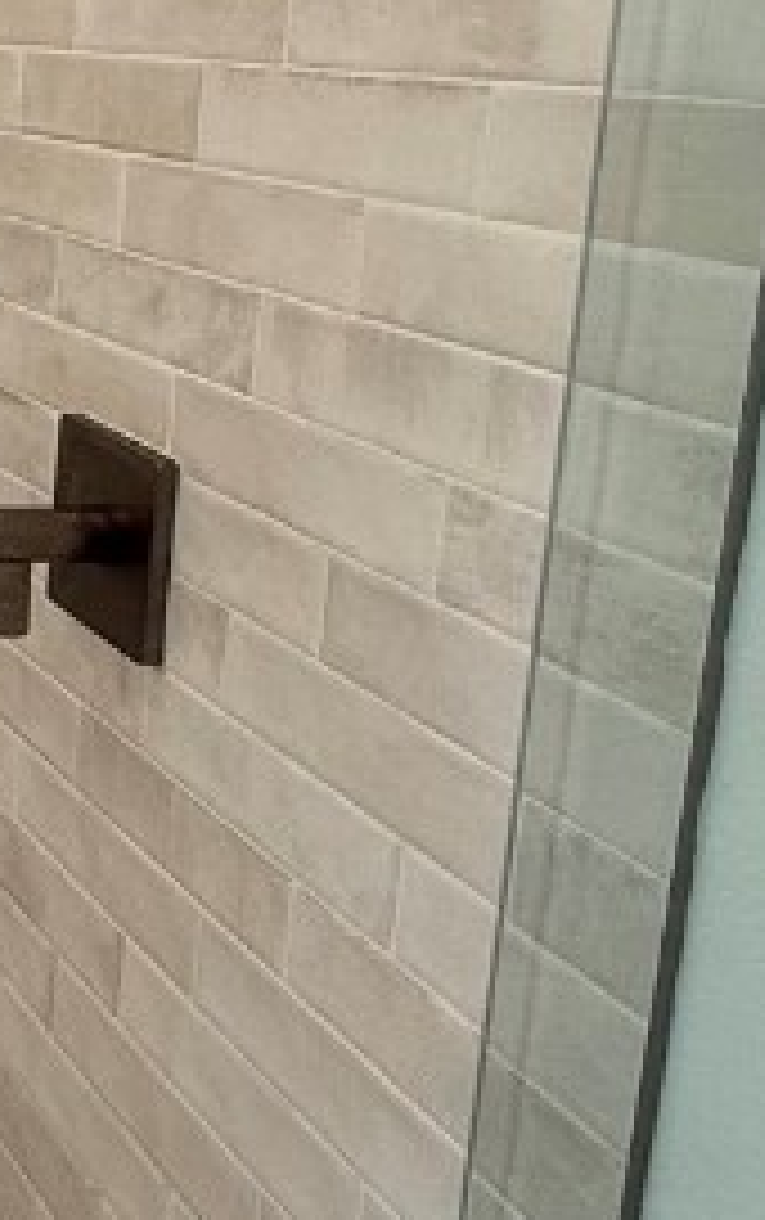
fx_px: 1863
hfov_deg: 16.6
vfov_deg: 35.5
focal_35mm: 56
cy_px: 315
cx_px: -824
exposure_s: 1/120
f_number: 2.2
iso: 64
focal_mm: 2.22
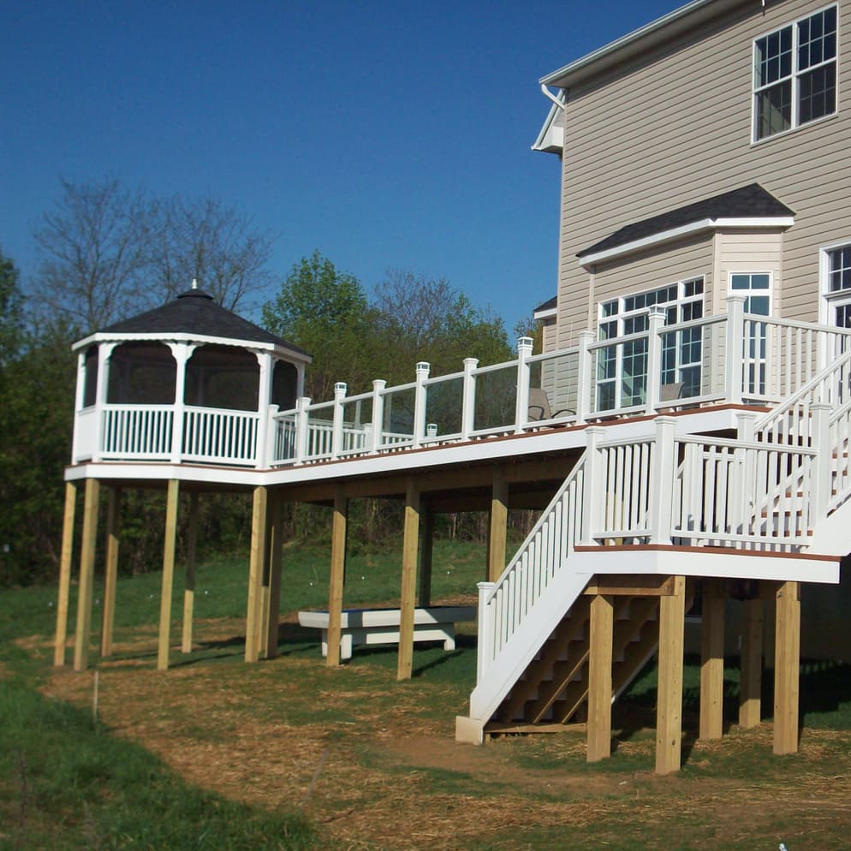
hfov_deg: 26.7
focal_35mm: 64
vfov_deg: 26.9
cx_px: 564
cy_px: 426
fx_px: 1780
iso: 80
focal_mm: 9
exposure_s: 1/625
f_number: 6.9
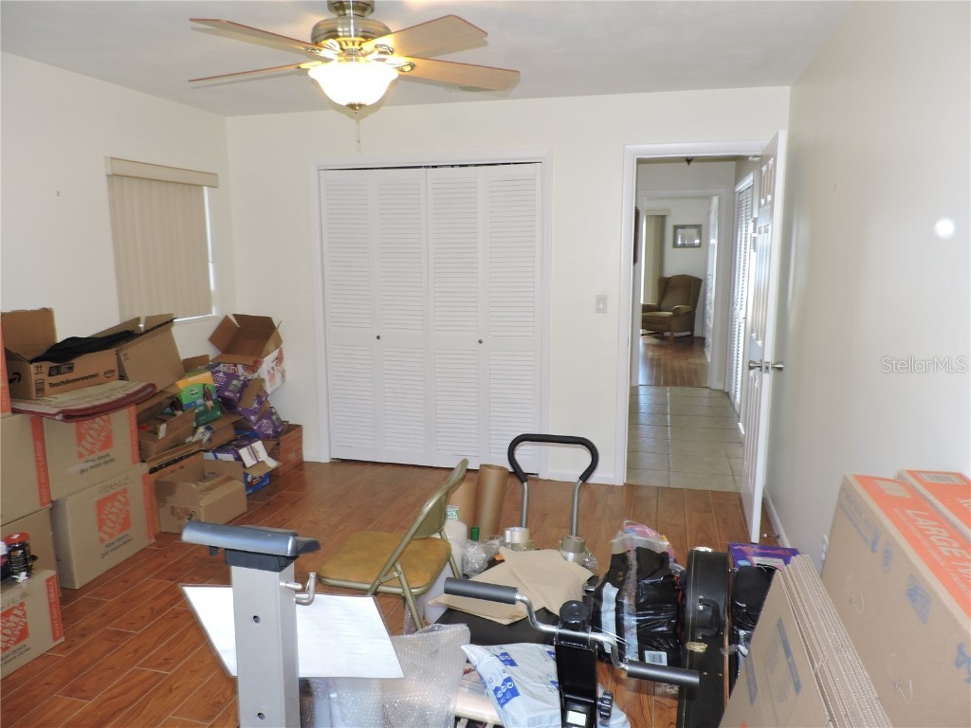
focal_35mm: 24
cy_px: 364
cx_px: 486
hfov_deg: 71.6
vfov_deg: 56.8
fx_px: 673
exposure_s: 1/30
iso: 200
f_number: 3
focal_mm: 4.3
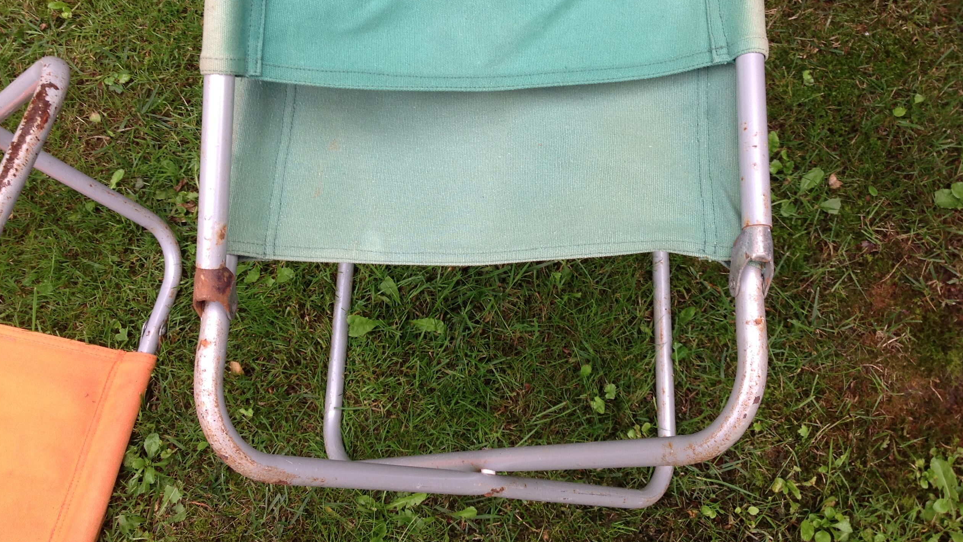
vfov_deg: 30.3
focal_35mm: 39
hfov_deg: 51.6
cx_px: 476
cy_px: 193
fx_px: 996
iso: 50
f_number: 2.4
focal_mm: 4.28
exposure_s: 1/157
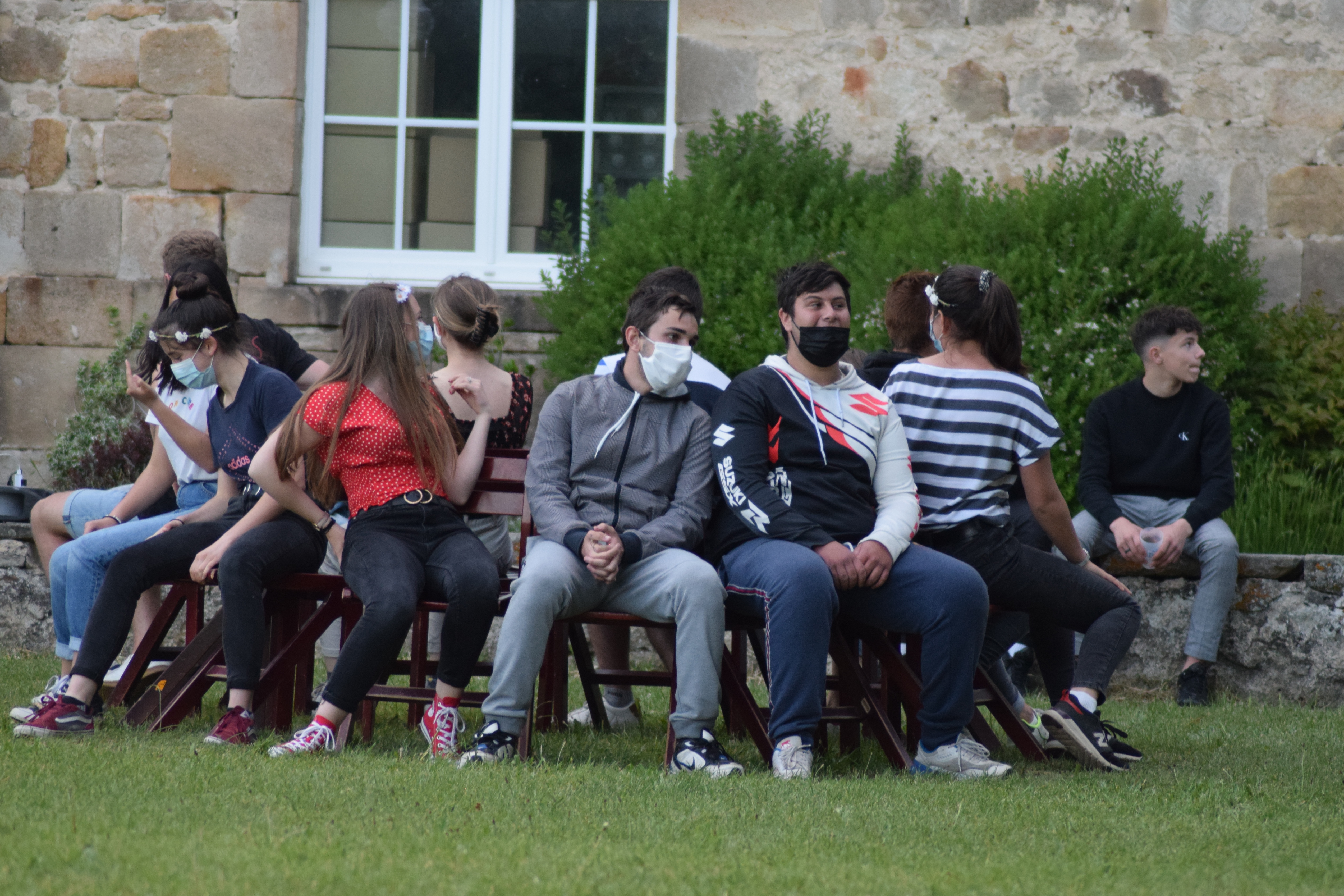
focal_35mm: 328
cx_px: 692
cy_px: 427
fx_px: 12228
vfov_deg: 4.2
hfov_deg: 6.3
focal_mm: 185
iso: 1400
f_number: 4.5
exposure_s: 1/500
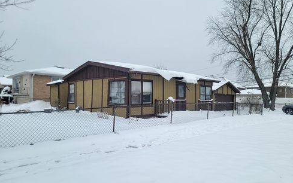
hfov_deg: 70.4
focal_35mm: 26
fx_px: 208
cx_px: 146
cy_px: 104
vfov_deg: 47.5
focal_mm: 6.7
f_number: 1.8
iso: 16
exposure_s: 1/694
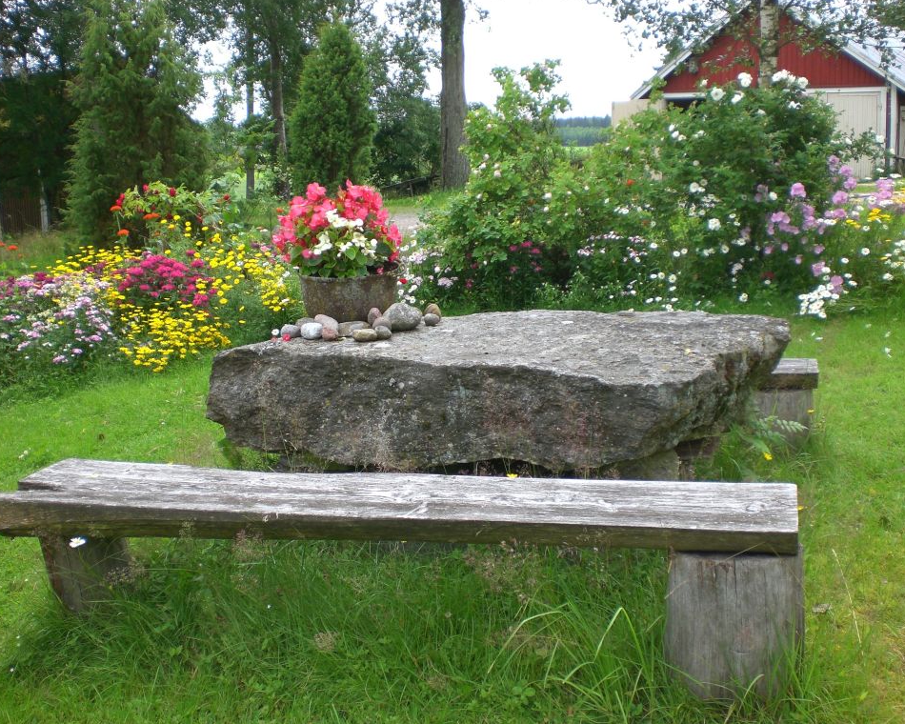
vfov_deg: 37.3
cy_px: 360
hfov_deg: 45.8
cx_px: 460
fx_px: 1071
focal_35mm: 40
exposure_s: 1/200
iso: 50
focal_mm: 6.3
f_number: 3.1
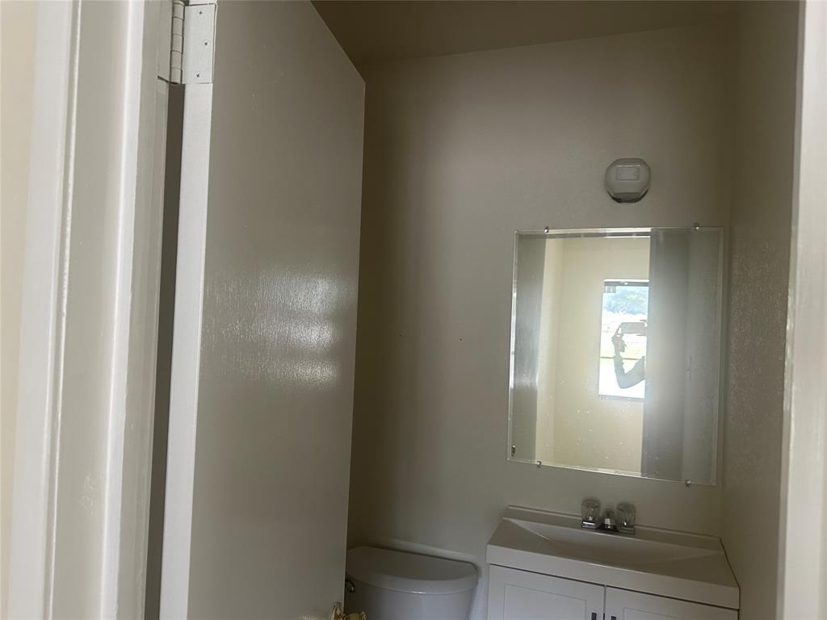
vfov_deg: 56.8
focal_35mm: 24
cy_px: 310
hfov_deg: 71.6
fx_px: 573
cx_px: 414
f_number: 1.78
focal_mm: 6.86
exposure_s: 1/60
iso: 320
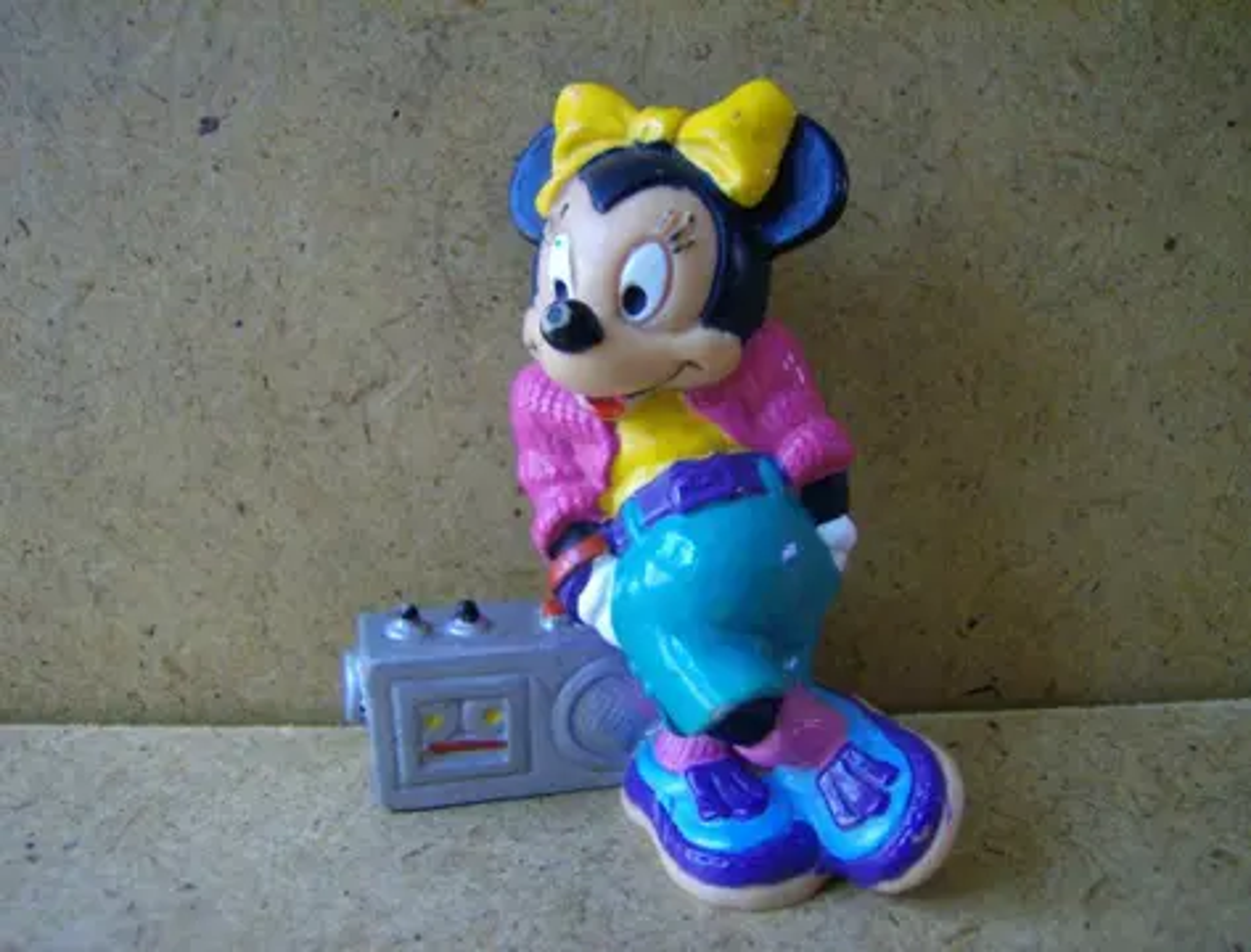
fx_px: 1308
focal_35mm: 36
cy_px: 476
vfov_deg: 40.0
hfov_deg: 51.1
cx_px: 626
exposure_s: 1/64
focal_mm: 6
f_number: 2.8
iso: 177
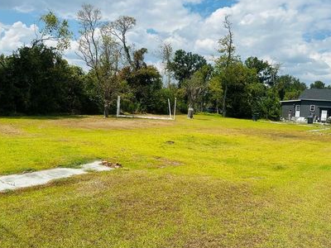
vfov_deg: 46.7
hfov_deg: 59.8
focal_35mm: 30
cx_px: 182
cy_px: 111
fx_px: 287
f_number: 1.78
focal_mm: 6.86
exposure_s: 1/7576
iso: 80
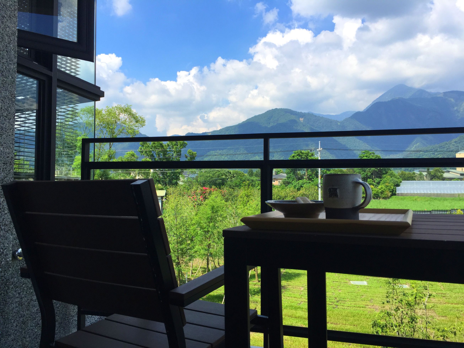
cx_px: 232
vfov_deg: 48.2
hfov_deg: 61.7
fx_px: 389
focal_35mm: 29
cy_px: 174
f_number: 2.2
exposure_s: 1/1276
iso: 32
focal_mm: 4.15
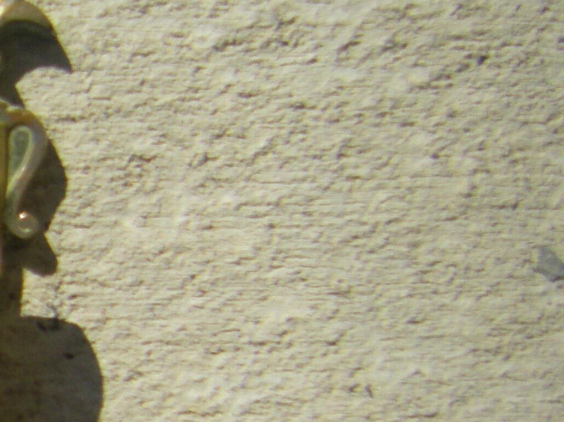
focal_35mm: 120
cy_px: 362
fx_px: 1955
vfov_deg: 12.3
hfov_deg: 15.2
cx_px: -287
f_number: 7
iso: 64
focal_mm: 6.3
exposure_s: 1/400
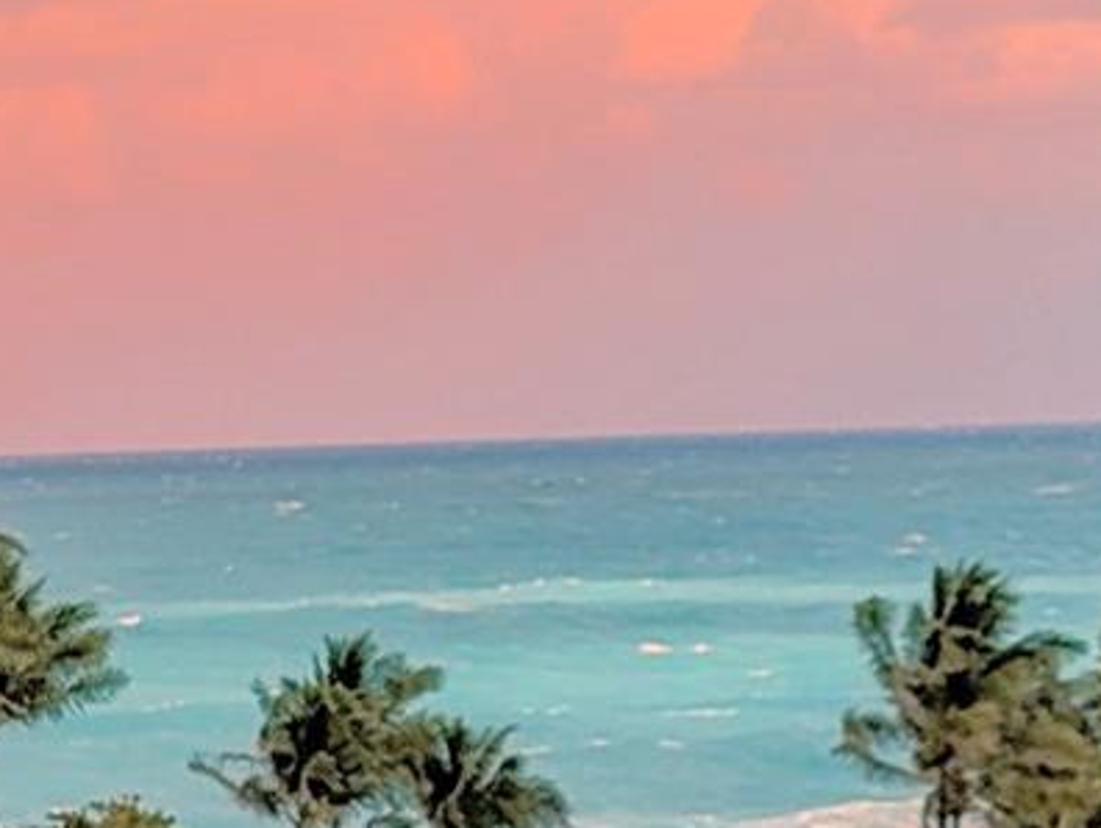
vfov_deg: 7.5
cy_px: 211
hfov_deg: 10.0
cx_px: 509
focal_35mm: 197
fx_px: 6273
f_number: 1.68
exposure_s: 1/1529
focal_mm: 6.9
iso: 23
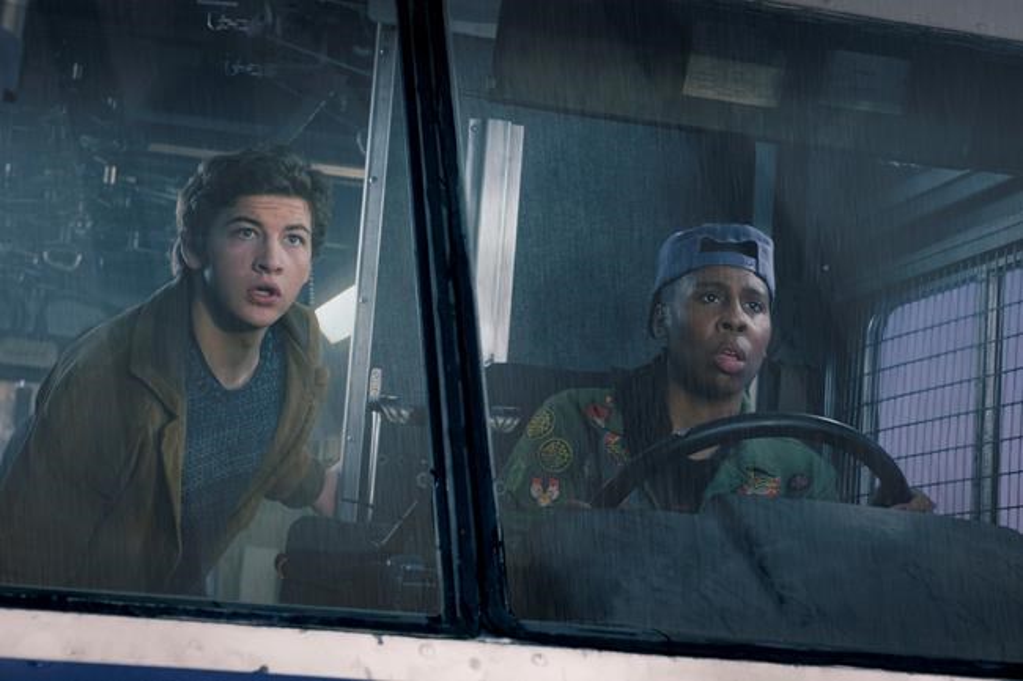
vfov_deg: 18.7
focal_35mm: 73
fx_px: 2074
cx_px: 512
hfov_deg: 27.7
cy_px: 340
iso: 5000
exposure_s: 1/250
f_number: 6.4
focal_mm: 48.5
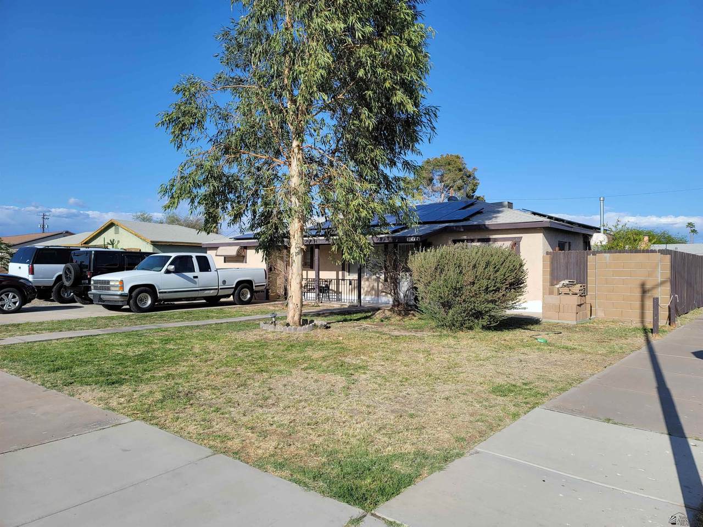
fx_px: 508
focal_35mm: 25
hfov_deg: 69.4
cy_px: 264
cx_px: 352
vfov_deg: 54.9
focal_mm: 7
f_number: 1.8
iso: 20
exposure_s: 1/1222
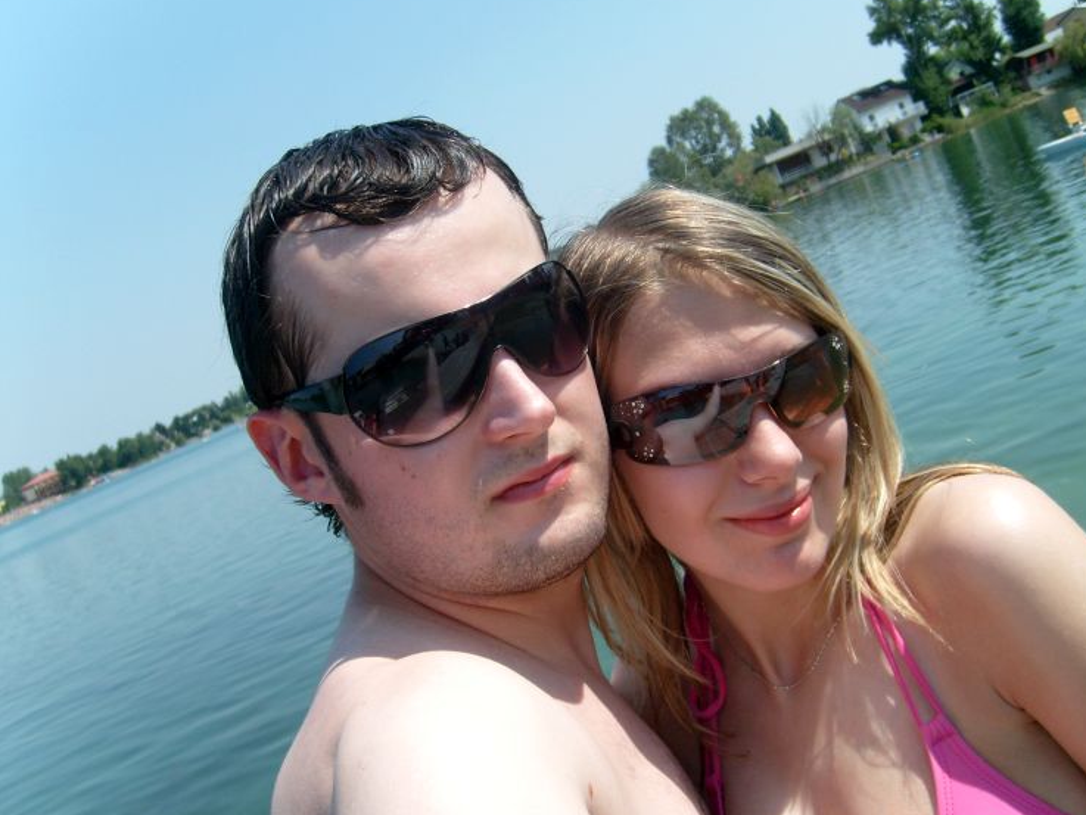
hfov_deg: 48.9
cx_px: 588
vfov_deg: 37.7
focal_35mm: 38
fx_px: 1192
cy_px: 420
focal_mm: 5.8
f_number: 7.1
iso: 80
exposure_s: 1/250
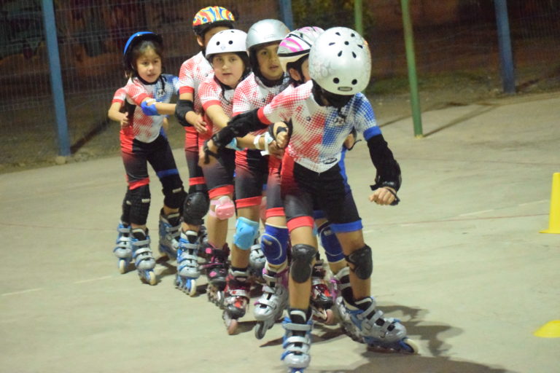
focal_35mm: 105
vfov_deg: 13.0
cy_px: 186
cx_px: 280
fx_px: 1633
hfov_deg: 19.5
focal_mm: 70
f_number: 4.5
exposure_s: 1/160
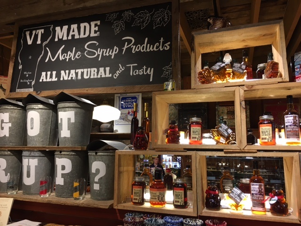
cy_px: 113
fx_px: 252
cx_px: 150
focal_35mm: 29
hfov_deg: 61.7
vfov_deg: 48.2
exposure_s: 1/30
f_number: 2.2
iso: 64
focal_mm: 4.15
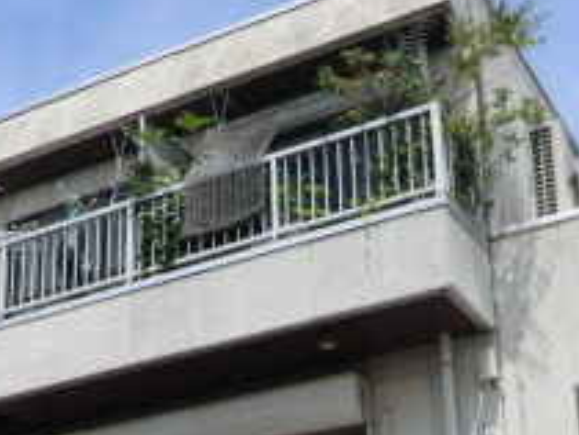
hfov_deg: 26.6
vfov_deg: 18.9
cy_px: 551
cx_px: 229
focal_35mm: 73
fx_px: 1222
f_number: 7.5
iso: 80
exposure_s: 1/320
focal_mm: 4.3
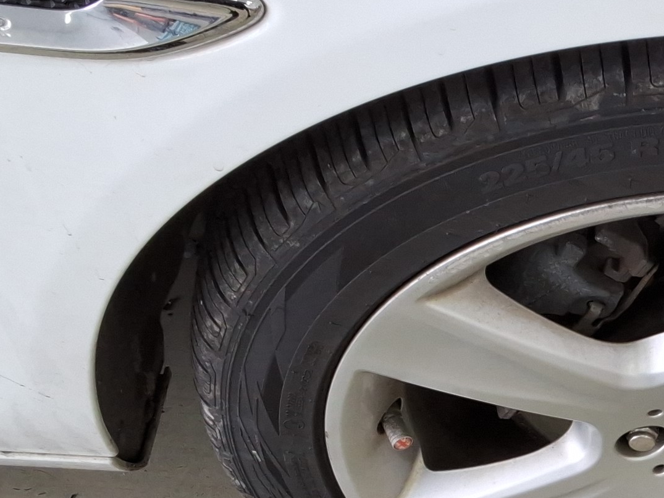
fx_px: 1630
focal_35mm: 85
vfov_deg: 17.2
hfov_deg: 21.9
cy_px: 394
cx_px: 717
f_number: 1.9
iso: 45
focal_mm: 2.91
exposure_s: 1/120
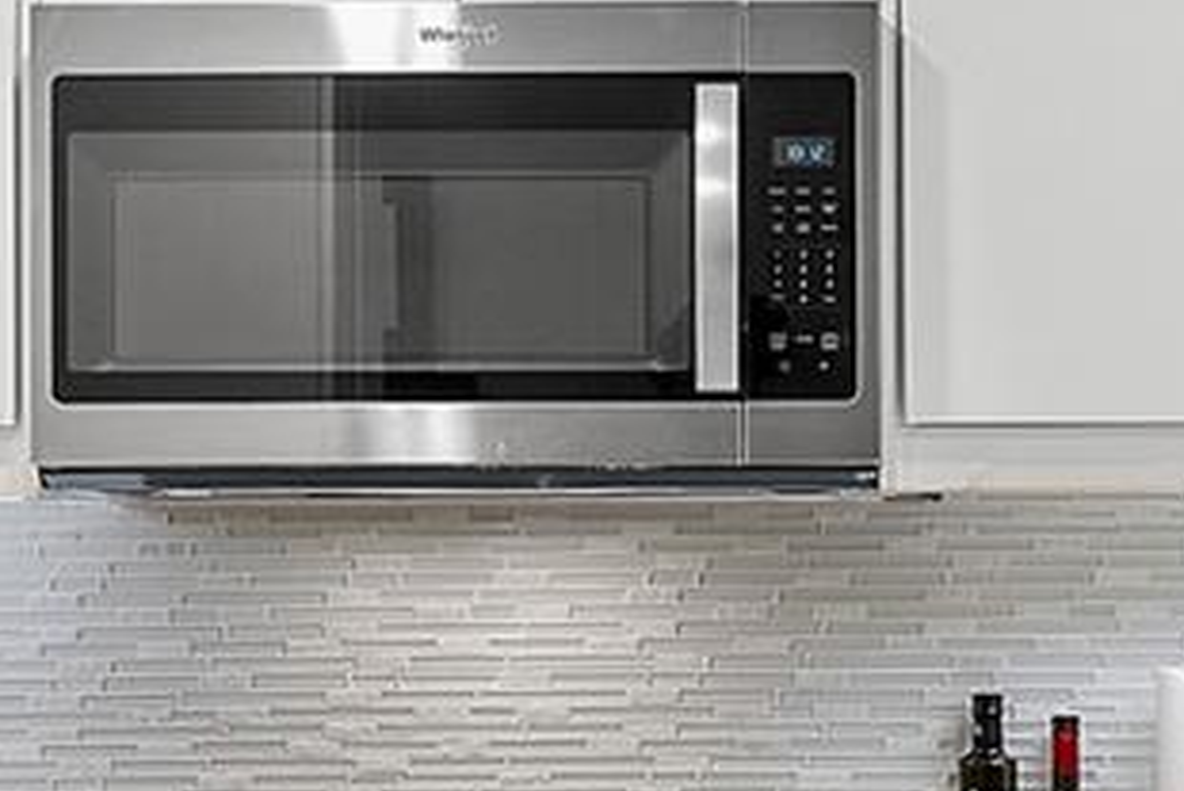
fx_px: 3309
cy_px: 497
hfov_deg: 20.3
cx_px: 718
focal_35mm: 101
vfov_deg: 13.6
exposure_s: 1/20
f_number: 5.6
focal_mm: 19.5
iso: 1600
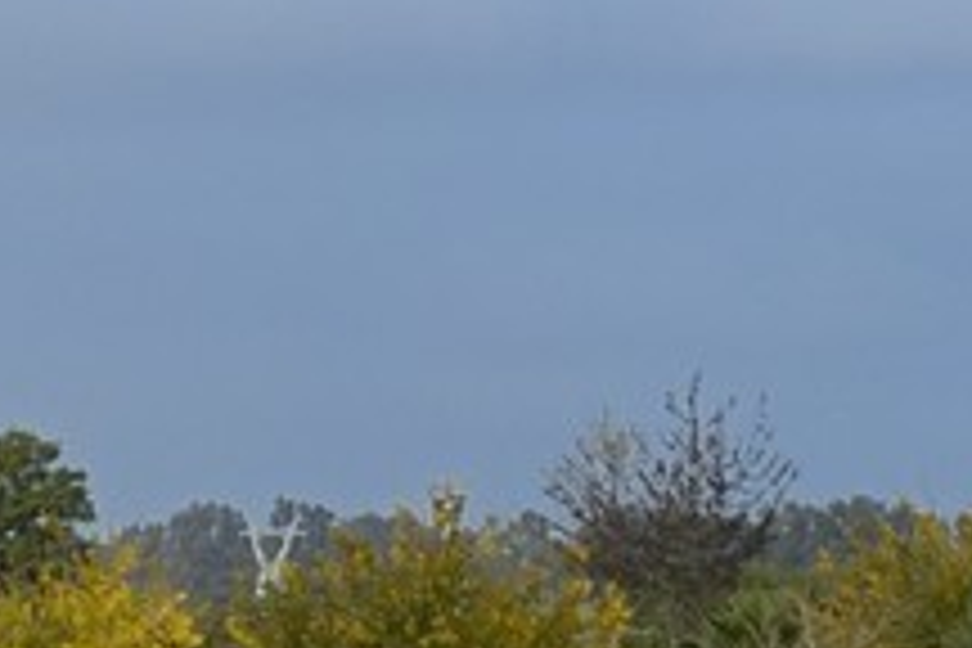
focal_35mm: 371
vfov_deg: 3.7
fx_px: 10016
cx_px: -1958
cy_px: 1197
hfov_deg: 5.2
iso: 200
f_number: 9
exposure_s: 1/400
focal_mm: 50
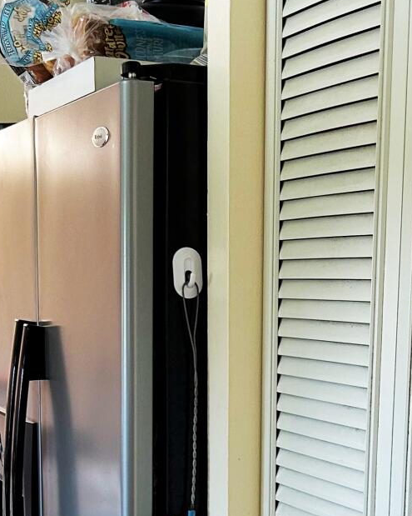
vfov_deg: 22.2
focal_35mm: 82
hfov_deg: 18.6
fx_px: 1250
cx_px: 308
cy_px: 548
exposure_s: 1/60
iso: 125
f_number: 1.5
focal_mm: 5.7
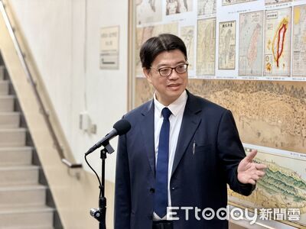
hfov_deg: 19.6
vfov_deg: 14.8
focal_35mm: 100
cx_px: 153
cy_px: 114
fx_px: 884
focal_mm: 16.89
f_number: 2.8
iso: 500
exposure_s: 1/40
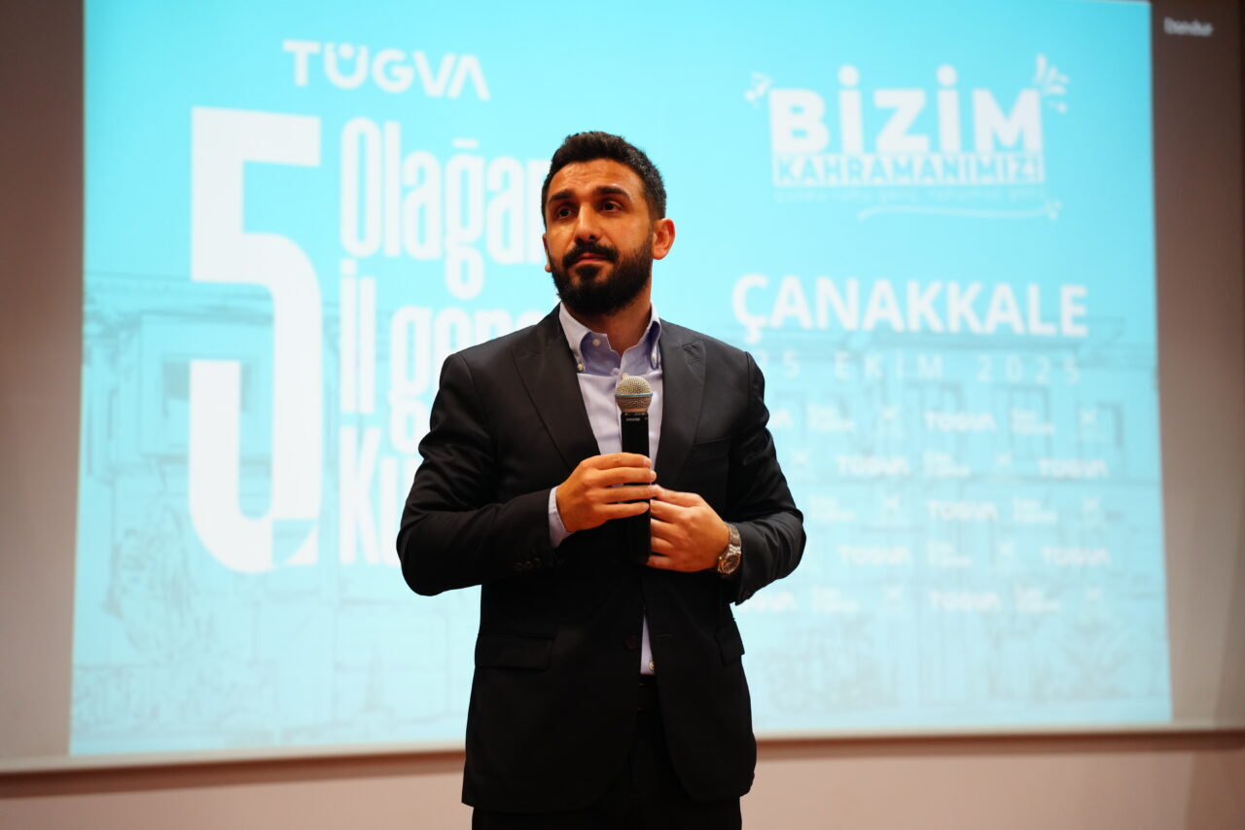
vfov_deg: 19.5
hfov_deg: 28.8
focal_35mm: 70
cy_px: 415
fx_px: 2420
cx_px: 622
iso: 1600
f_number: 2.8
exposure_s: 1/100
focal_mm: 70
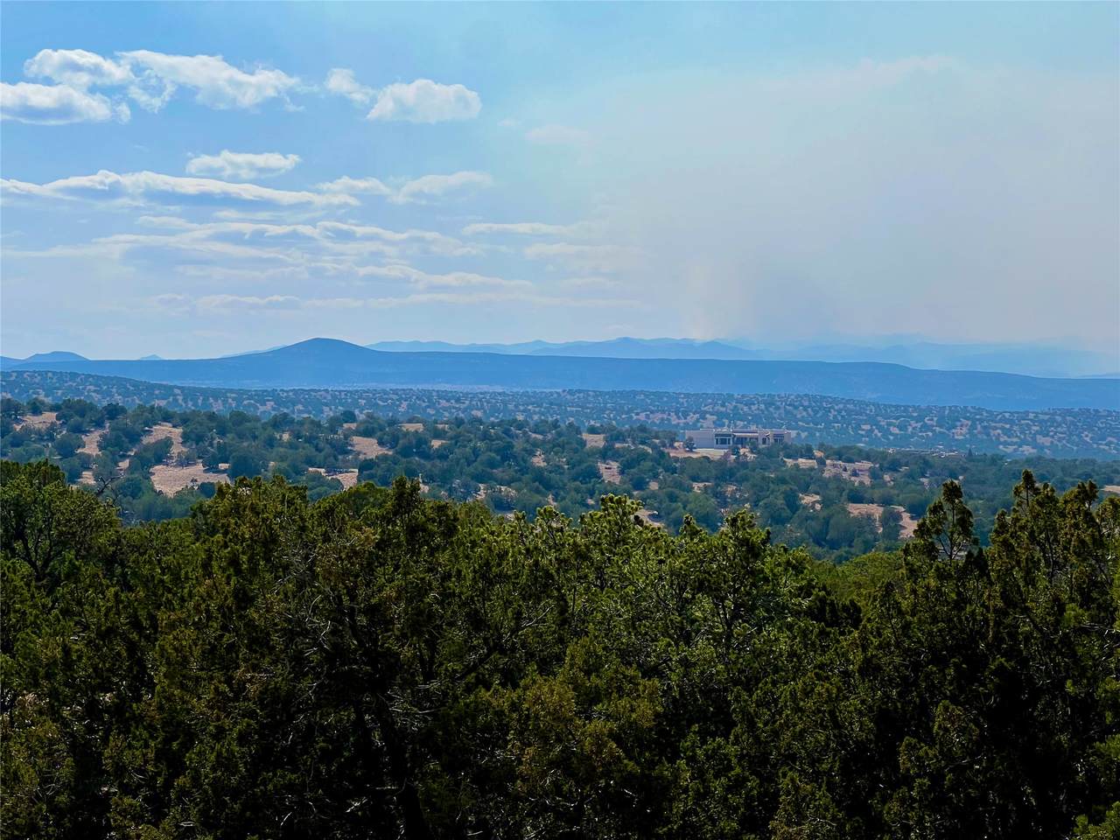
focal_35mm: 77
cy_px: 420
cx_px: 560
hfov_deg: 25.3
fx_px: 2491
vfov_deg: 19.1
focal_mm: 9
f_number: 2.8
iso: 32
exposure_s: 1/2801
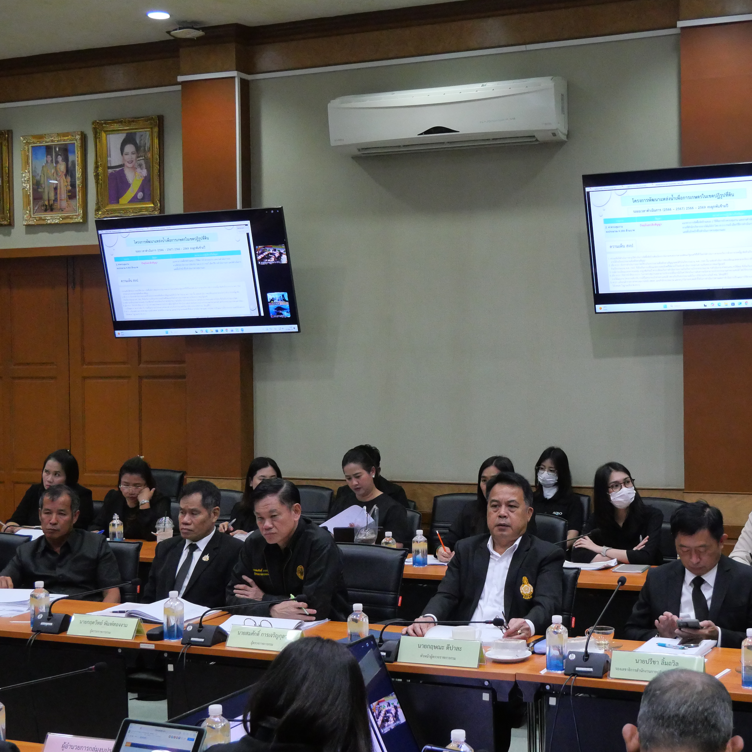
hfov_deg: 29.4
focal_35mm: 58
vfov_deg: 29.6
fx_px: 1426
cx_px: 467
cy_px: 374
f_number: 5
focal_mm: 22
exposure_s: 1/160
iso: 3200
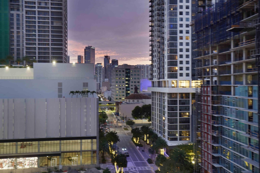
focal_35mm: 35
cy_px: 86
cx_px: 130
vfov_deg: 37.8
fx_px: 253
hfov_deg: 54.4
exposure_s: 1/1.6
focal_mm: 35
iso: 320
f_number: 5
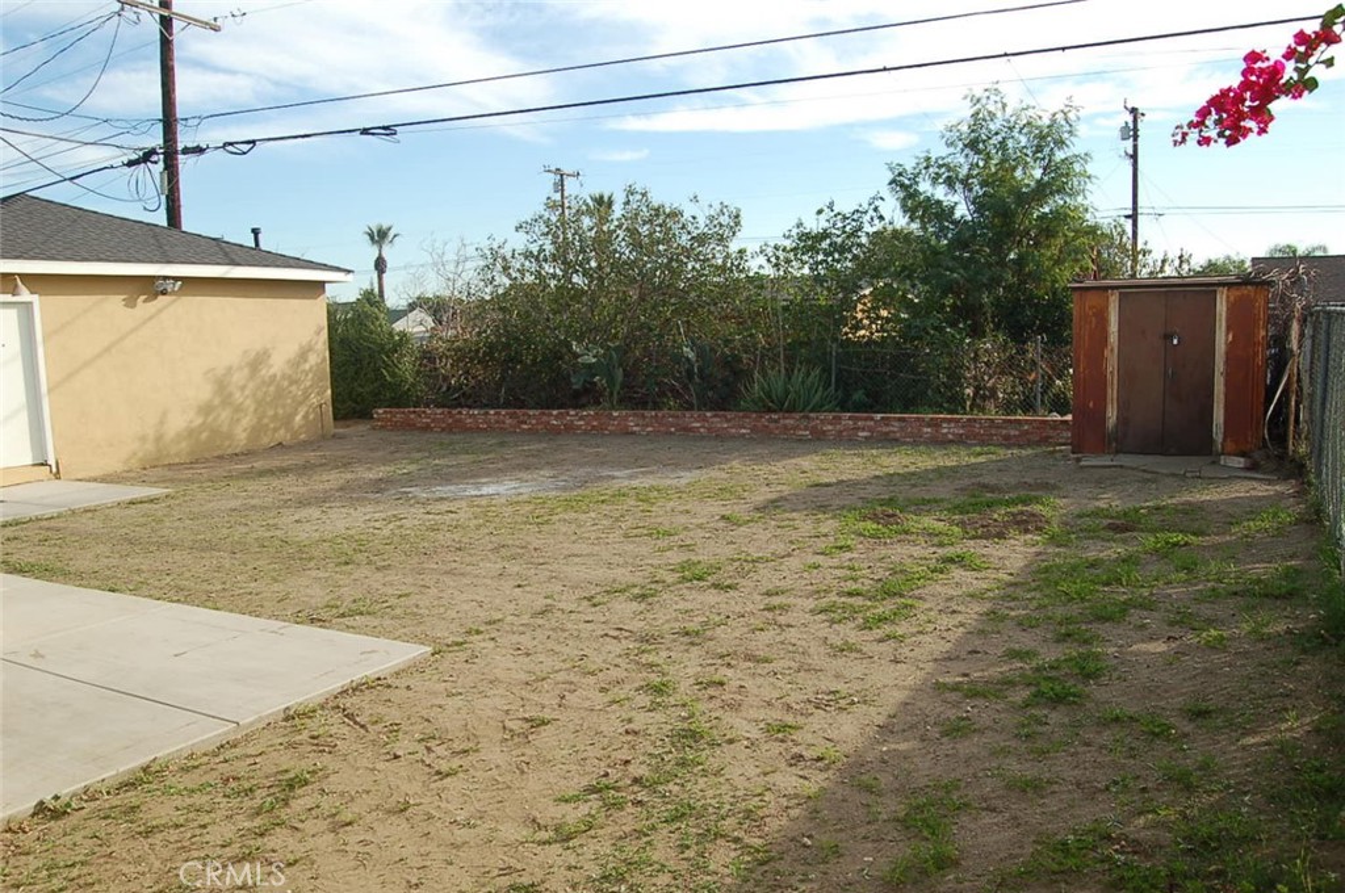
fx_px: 1007
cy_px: 446
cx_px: 672
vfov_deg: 47.8
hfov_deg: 67.4
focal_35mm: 27
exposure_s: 1/250
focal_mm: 18
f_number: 8
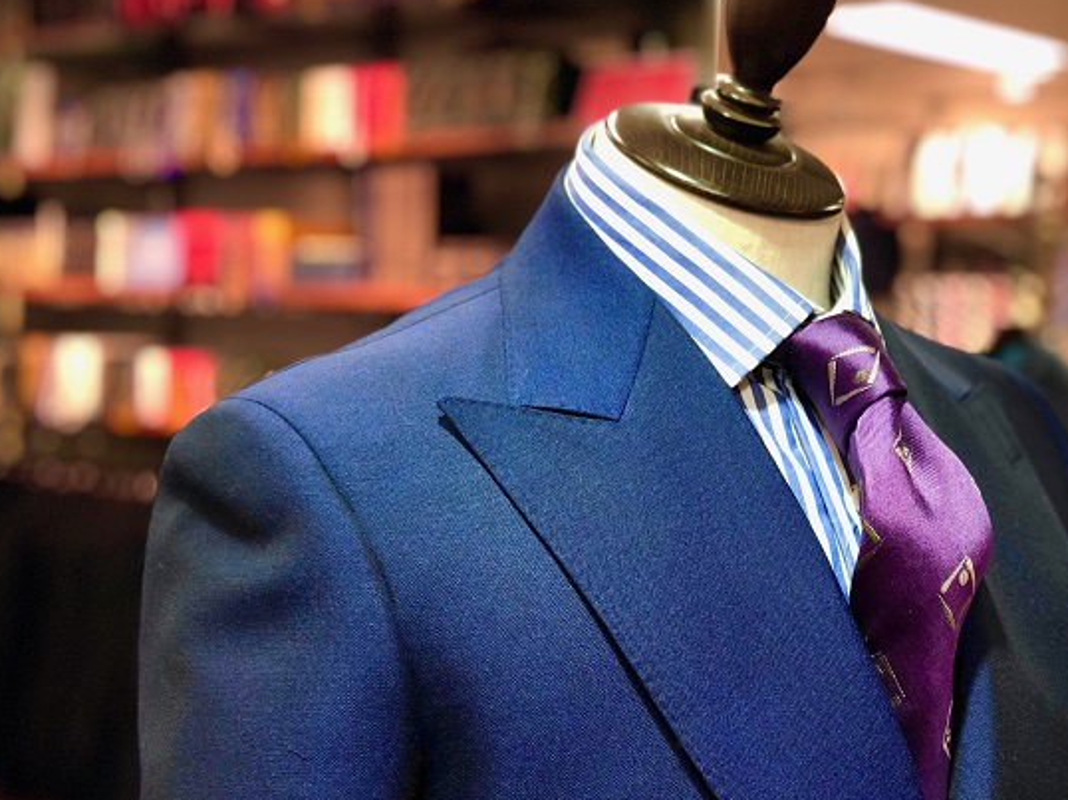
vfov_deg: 25.2
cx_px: 582
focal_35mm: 58
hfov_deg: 33.2
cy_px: 435
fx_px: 1789
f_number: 2.4
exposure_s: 1/50
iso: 64
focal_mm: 6
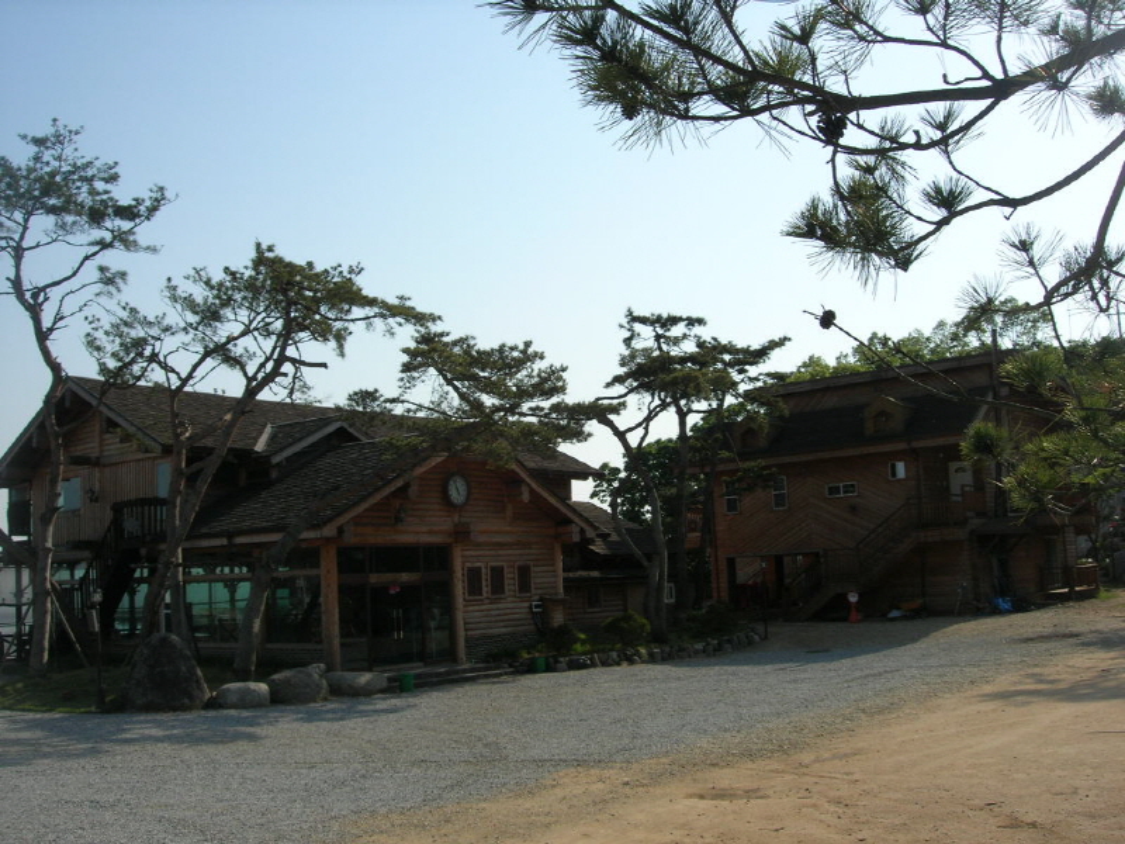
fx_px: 1235
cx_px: 562
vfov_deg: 37.7
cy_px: 422
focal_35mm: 38
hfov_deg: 49.0
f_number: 4.8
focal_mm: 7.8
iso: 64
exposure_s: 1/796
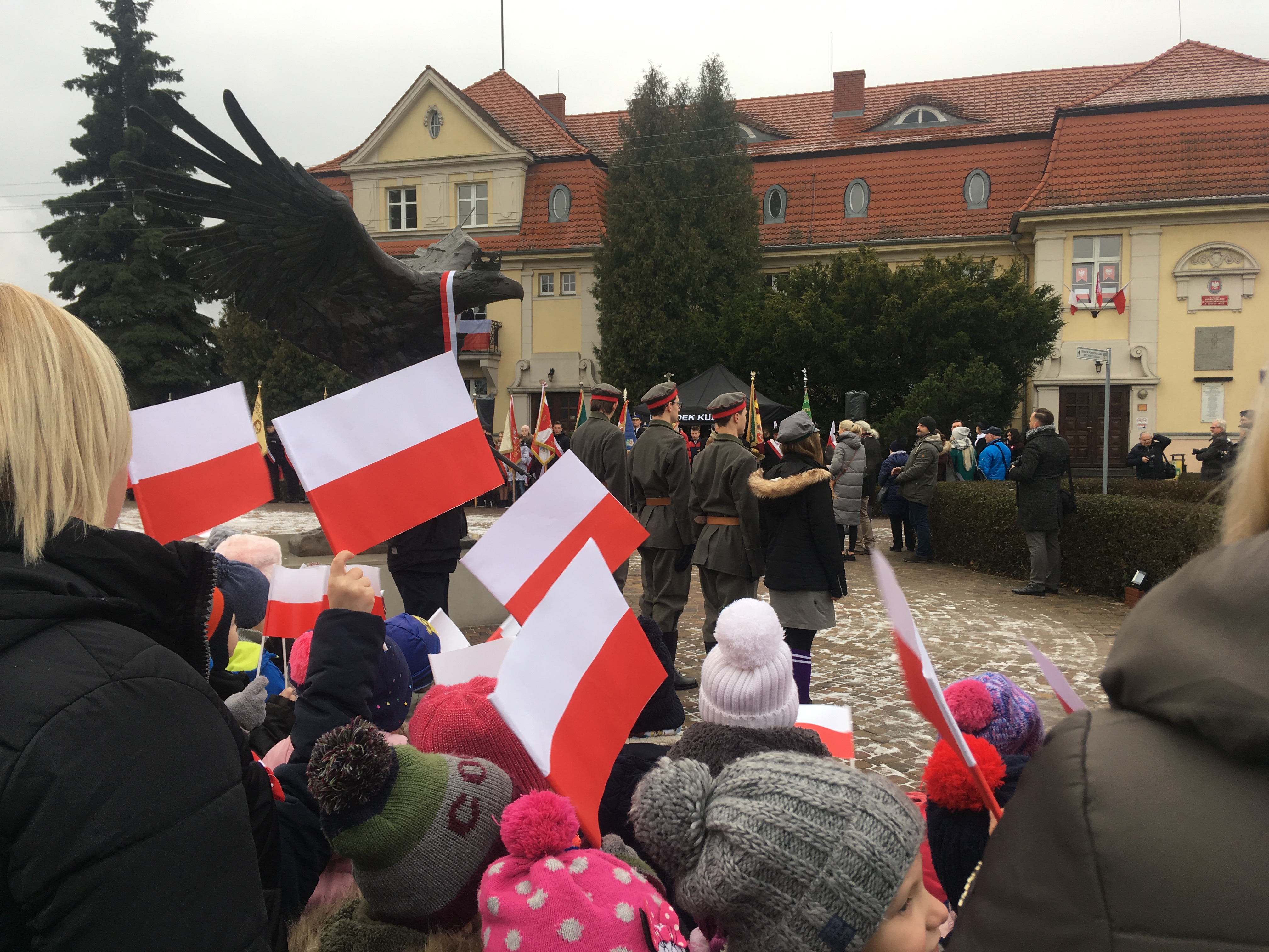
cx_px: 634
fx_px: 1063
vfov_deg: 48.2
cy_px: 476
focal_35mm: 29
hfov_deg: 61.7
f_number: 2.2
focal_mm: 4.15
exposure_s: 1/159
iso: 25
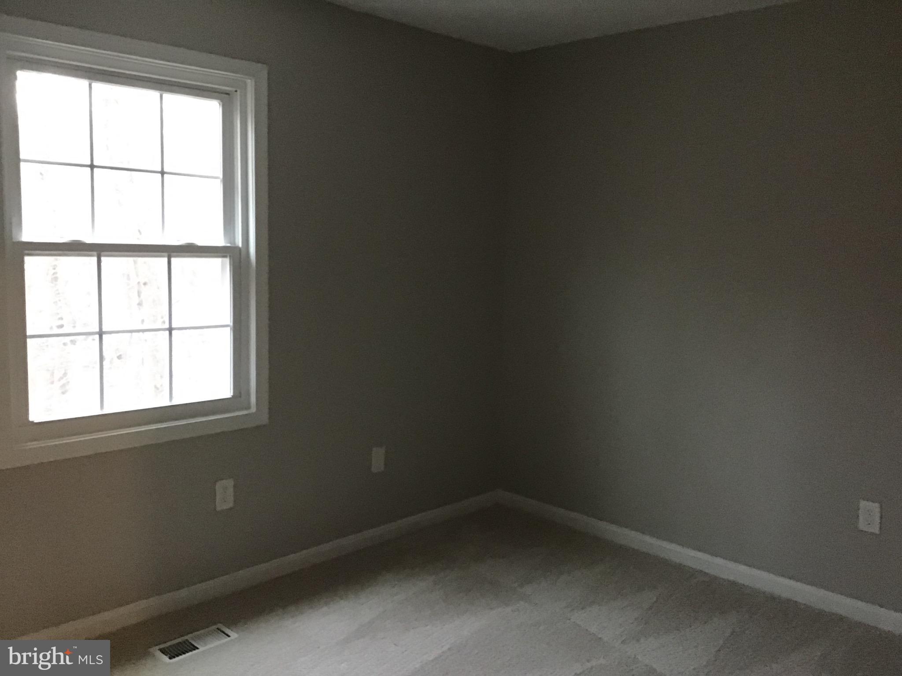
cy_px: 338
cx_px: 451
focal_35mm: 31
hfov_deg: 58.4
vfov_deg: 45.4
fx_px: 808
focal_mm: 3.3
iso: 250
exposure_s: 1/15
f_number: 2.4
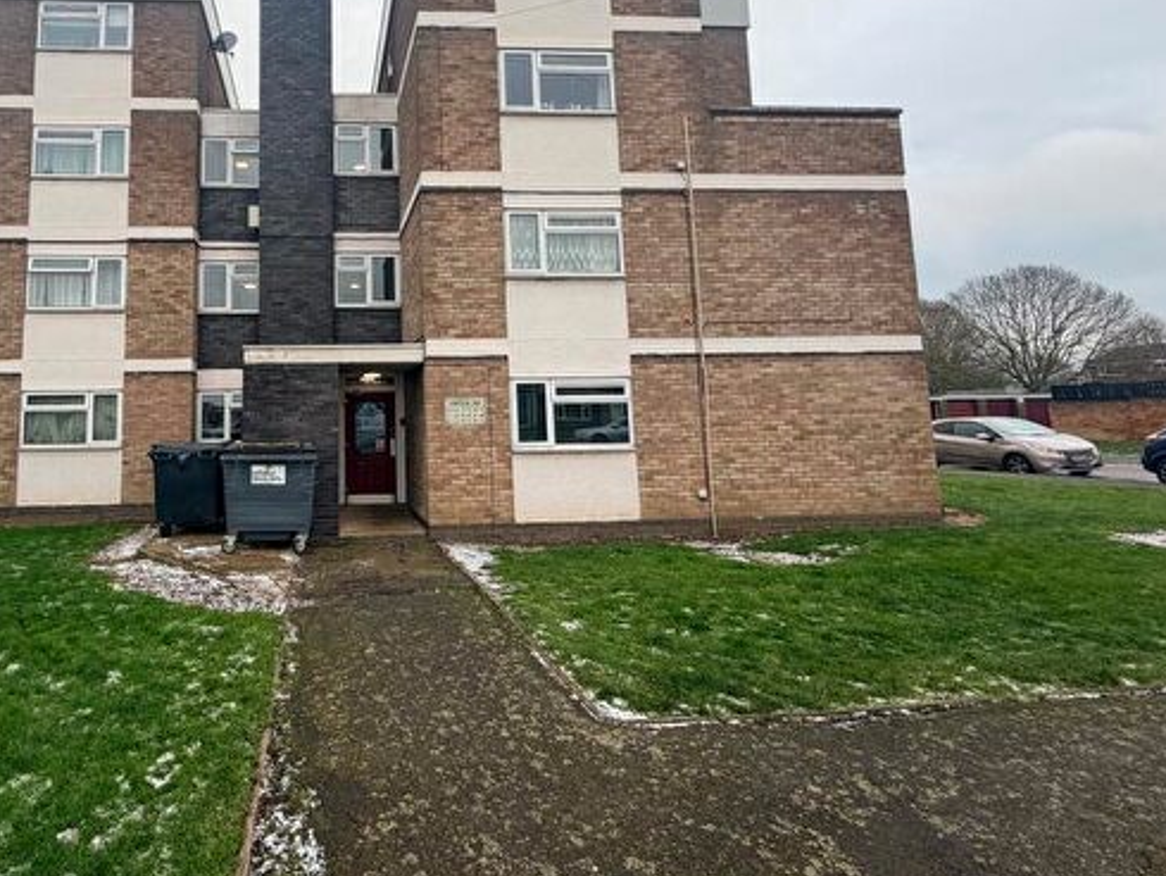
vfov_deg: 65.3
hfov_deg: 78.5
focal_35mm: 20
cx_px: 371
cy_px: 342
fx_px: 674
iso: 64
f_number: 2.2
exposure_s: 1/461
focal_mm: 2.22
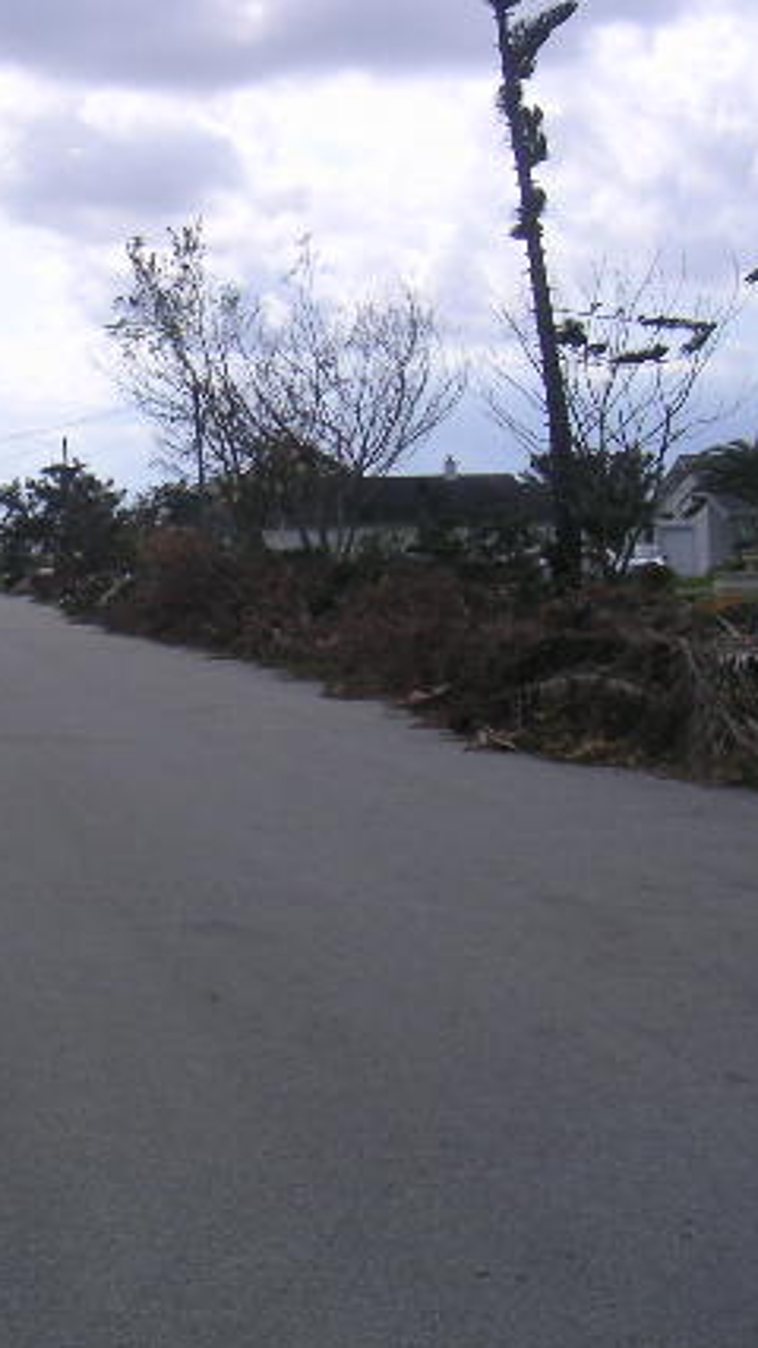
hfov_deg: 18.8
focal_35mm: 62
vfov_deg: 33.8
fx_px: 2217
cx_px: -16
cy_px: 603
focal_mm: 6
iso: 50
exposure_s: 1/180
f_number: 6.7
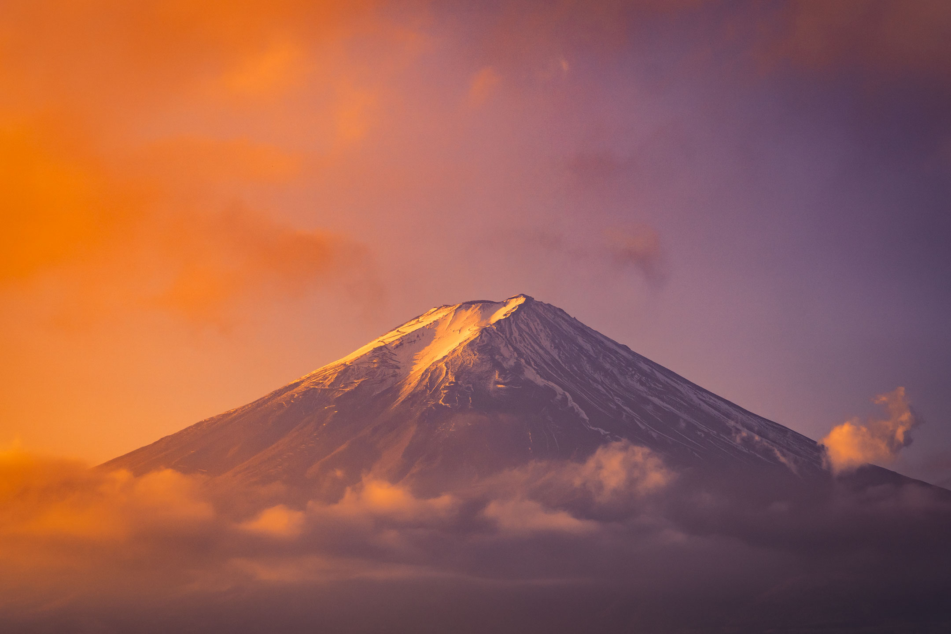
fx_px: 1981
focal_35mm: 75
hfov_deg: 27.0
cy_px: 317
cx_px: 476
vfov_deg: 18.2
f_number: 5.6
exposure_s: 1/1000
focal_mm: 50
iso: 100
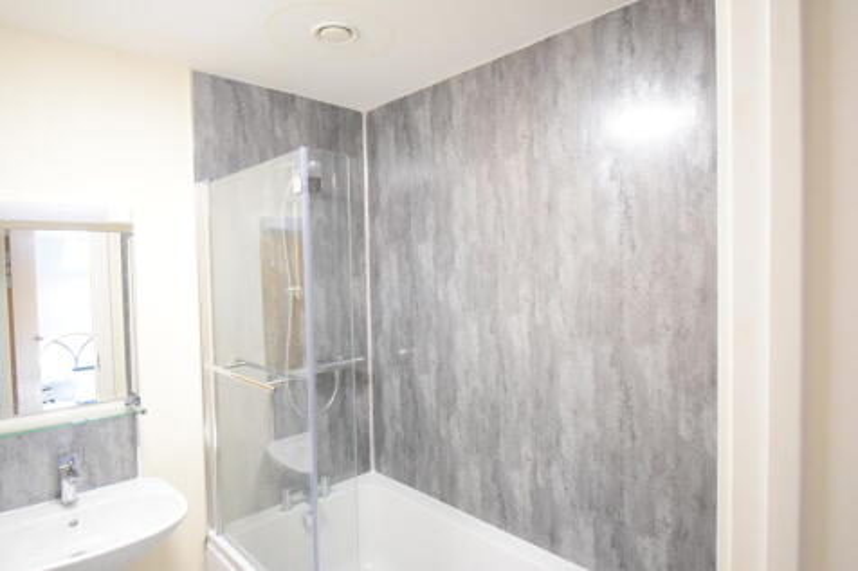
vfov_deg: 59.5
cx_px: 429
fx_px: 500
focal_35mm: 21
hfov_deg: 81.2
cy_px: 286
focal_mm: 14
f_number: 5
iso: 2800
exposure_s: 1/60
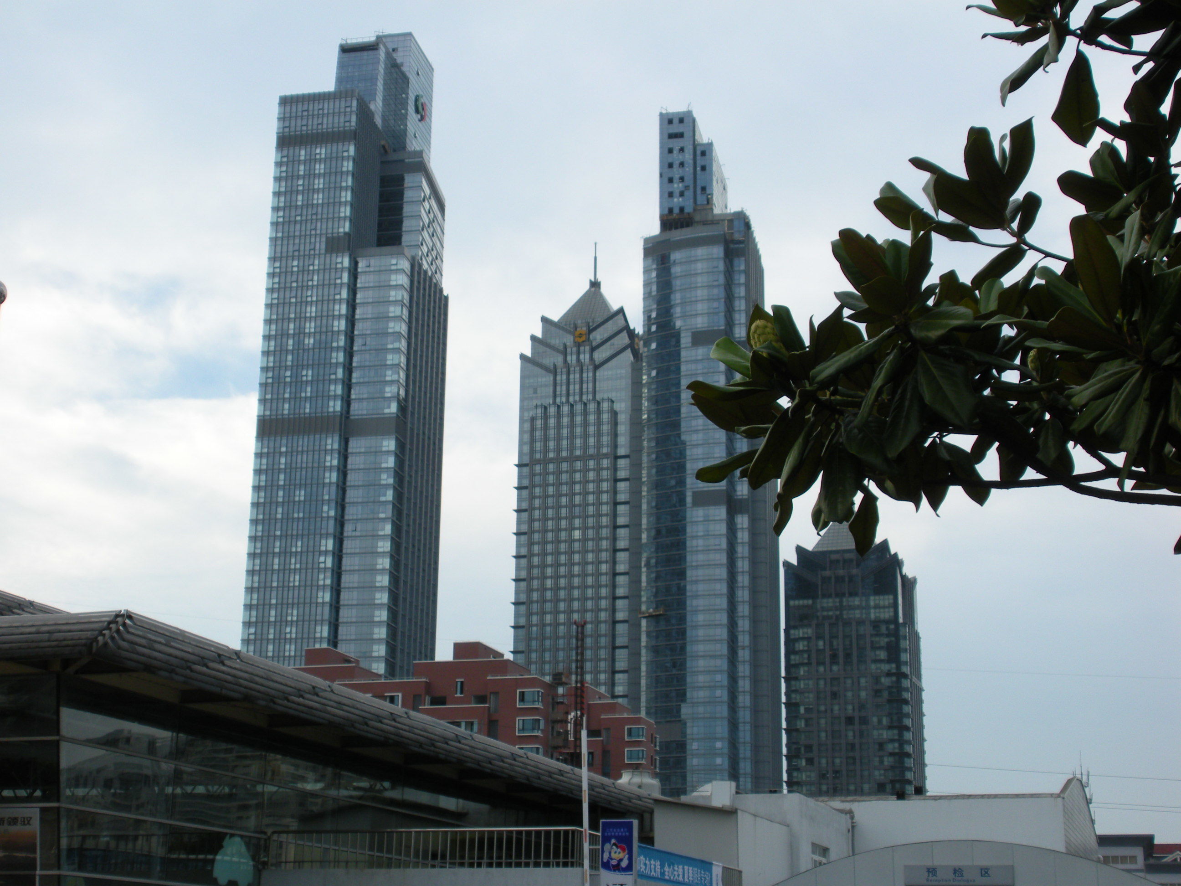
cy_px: 443
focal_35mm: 52
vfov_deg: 28.0
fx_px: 1774
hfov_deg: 36.8
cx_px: 590
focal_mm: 9.1
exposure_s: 1/297
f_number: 4.4
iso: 64
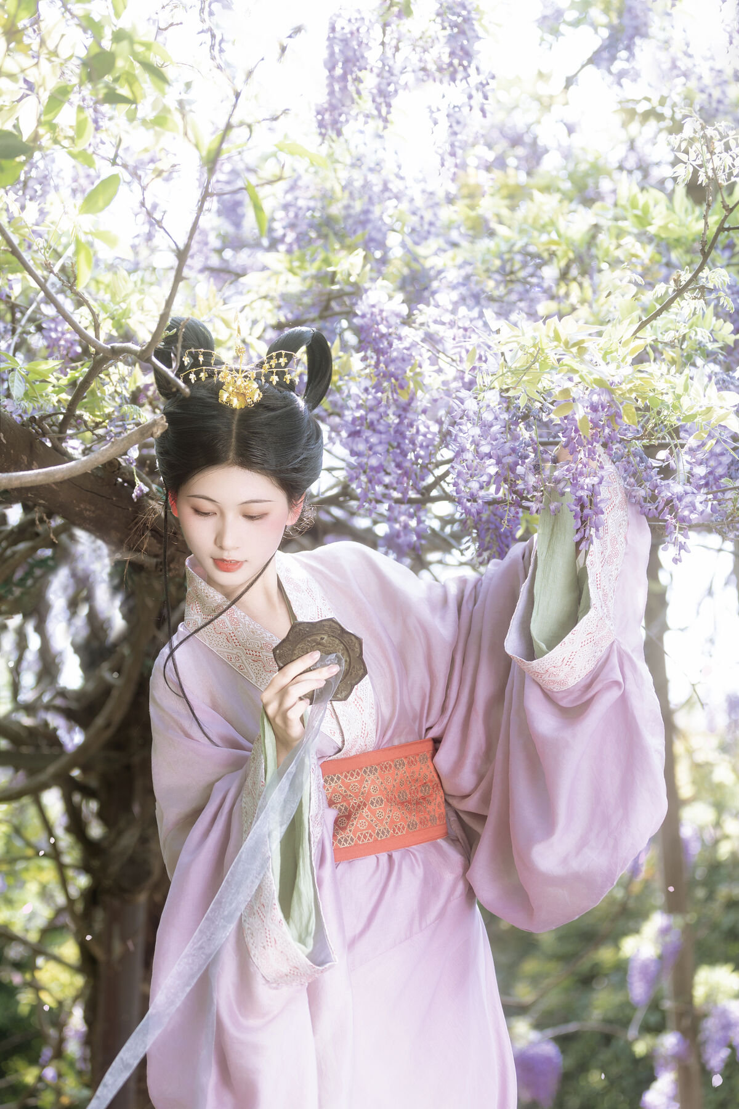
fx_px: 2155
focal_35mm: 70
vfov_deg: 28.8
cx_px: 370
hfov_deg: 19.5
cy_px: 554
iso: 100
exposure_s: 1/320
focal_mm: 70
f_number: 2.8
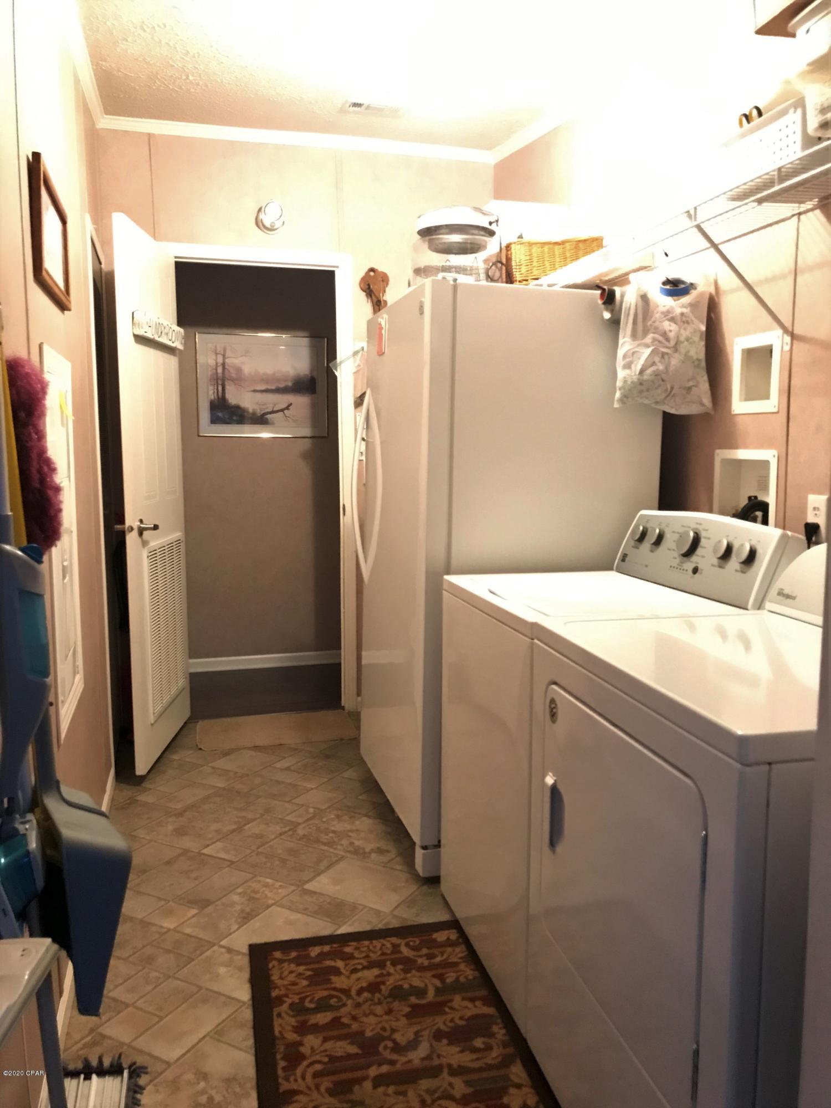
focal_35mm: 28
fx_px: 896
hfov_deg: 49.7
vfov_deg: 63.4
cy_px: 554
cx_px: 416
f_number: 1.8
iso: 80
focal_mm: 3.99
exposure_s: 1/4
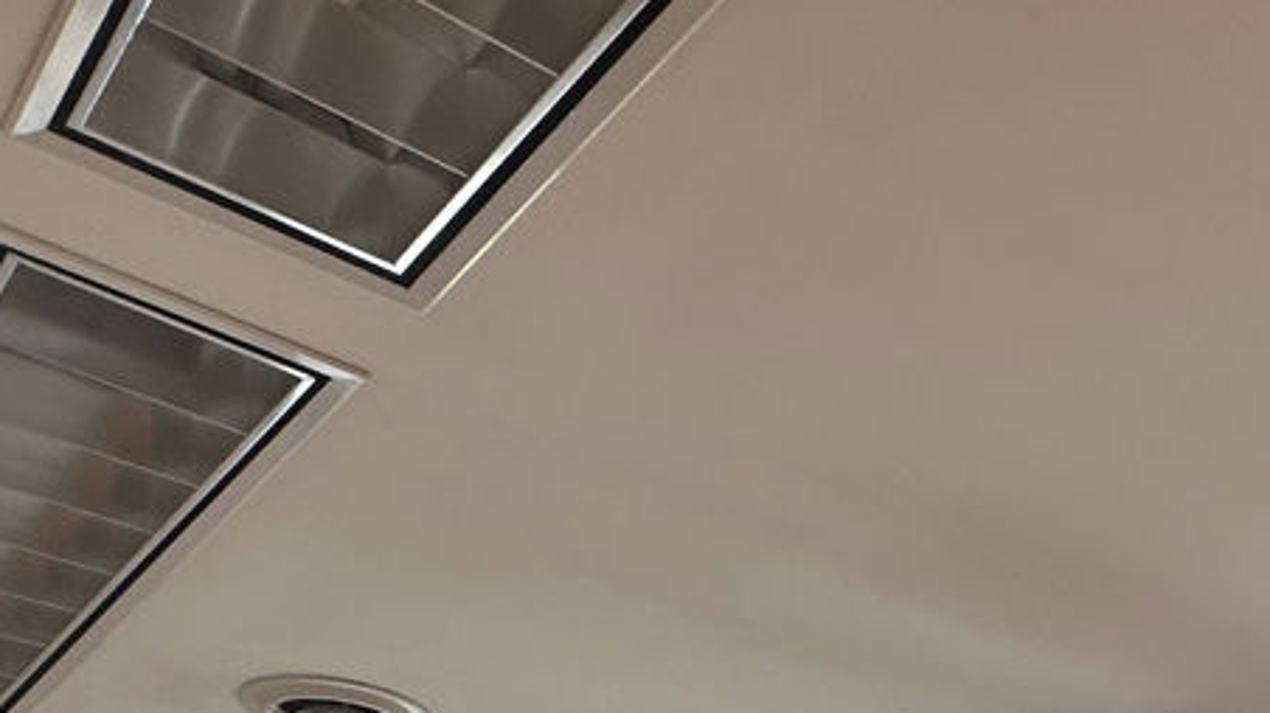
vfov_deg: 16.9
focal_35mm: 54
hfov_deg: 37.2
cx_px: 1006
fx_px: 1818
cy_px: 1404
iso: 40
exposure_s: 1/99
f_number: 2.2
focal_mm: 2.22
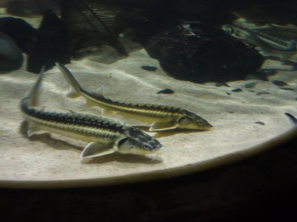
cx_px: 148
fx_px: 343
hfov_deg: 46.8
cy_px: 111
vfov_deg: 36.0
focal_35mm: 40
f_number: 3.6
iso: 400
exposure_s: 1/15
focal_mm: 6.5
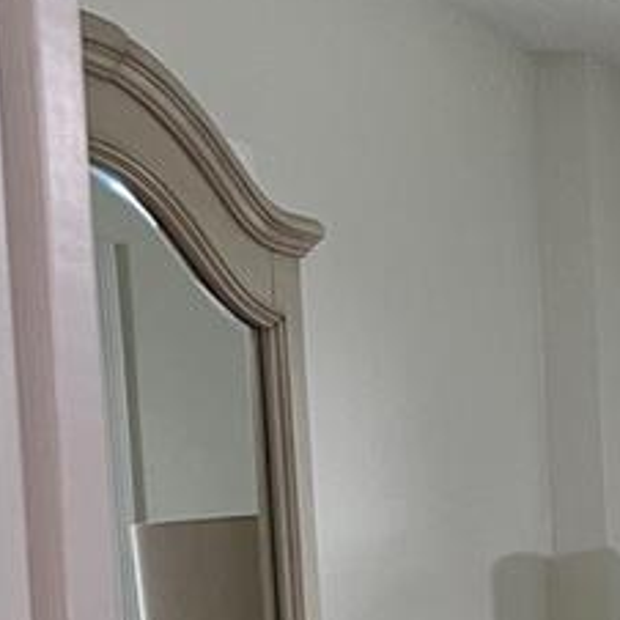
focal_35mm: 122
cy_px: 749
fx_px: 2472
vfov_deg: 13.9
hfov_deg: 12.7
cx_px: 1202
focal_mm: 5.1
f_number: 1.6
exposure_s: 1/60
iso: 125
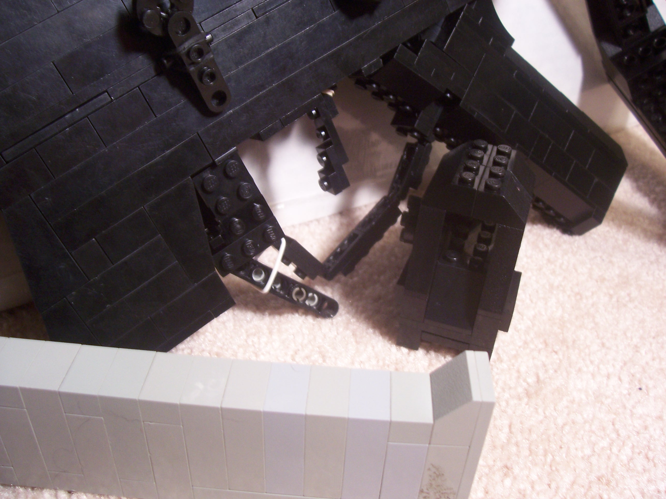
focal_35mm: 34
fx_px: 654
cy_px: 250
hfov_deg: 54.0
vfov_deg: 41.8
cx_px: 333
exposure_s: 1/10
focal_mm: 5.6
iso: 160
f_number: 2.7
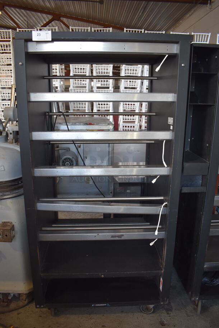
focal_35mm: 27
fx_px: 246
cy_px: 164
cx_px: 110
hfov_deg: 48.0
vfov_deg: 67.3
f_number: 3.5
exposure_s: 1/160
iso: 800
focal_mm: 18
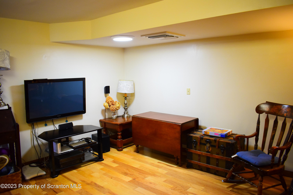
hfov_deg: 67.4
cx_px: 146
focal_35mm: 27
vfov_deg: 47.9
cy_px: 98
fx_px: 220
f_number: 4
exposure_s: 1/60
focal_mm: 18
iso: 800
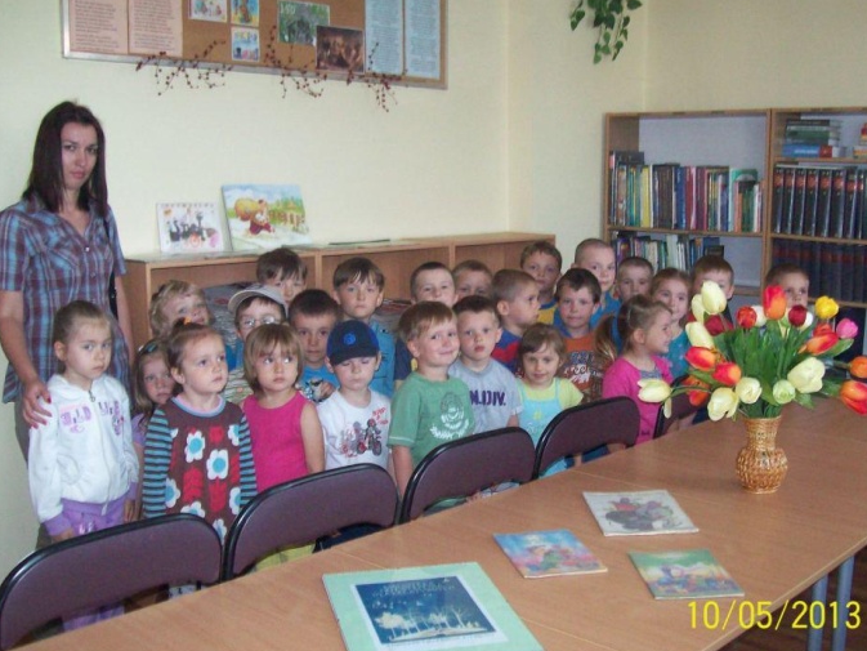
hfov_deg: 46.8
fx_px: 1002
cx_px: 428
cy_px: 341
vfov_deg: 36.0
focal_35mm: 40
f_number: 2.7
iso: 200
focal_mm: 6
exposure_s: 1/64
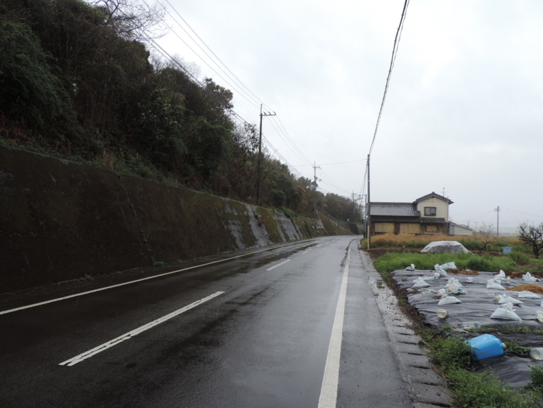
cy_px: 204
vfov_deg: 56.8
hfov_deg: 71.6
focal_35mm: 24
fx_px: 376
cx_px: 272
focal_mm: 4.3
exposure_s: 1/500
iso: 80
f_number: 3
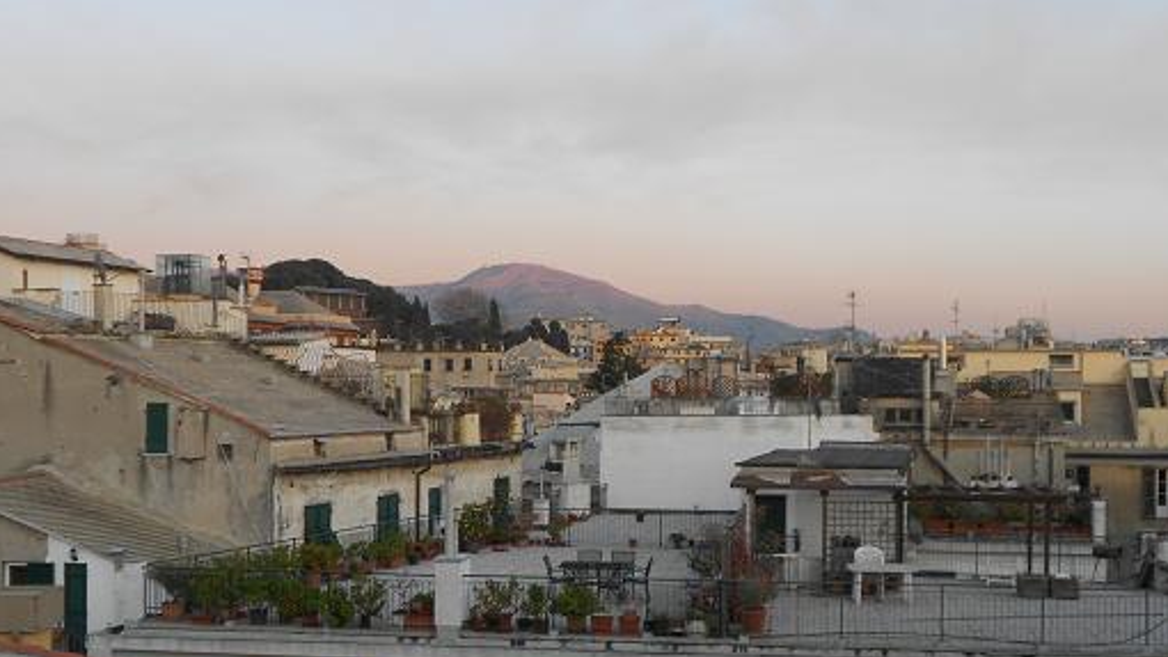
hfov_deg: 49.4
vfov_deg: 28.9
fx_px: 1270
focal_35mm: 41
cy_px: 402
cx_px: 585
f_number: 3.9
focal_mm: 6.7
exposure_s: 1/30
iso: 100
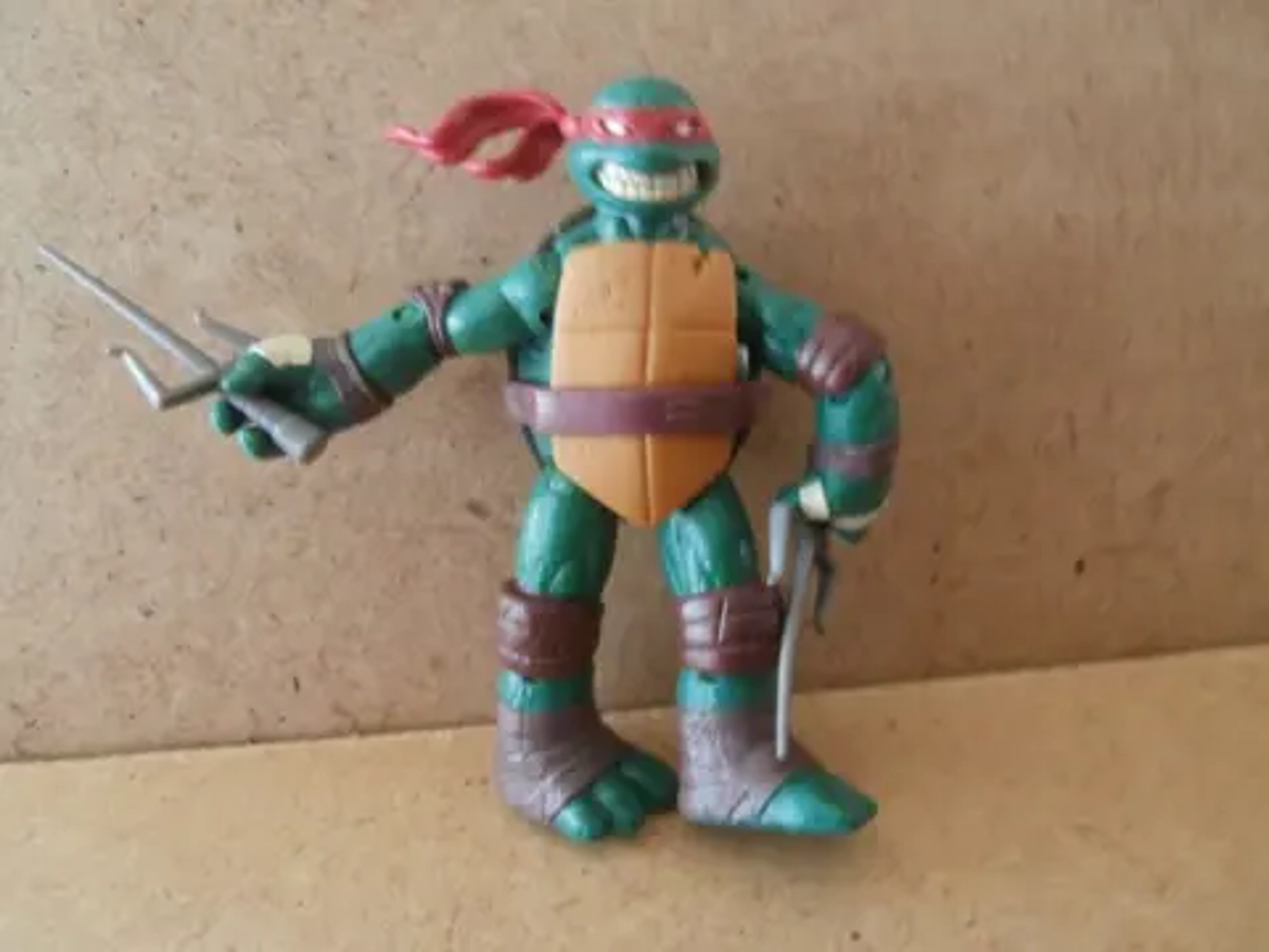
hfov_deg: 71.6
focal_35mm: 24
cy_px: 476
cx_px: 634
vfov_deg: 56.8
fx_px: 880
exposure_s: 1/13
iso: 200
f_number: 3
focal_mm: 4.2
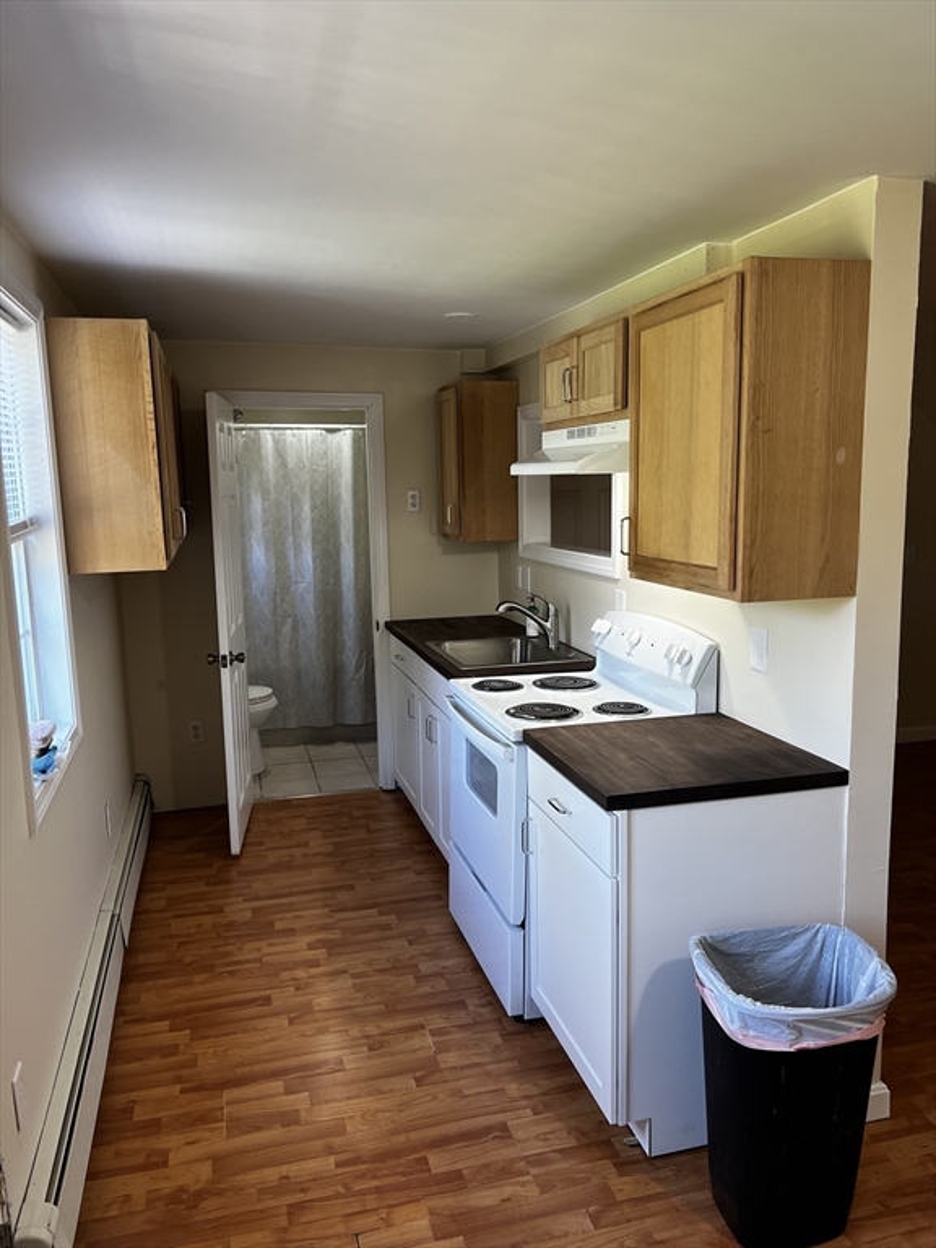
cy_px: 624
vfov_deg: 67.3
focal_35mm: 26
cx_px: 468
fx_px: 937
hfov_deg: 53.1
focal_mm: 5.7
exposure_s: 1/120
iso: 125
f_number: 1.5
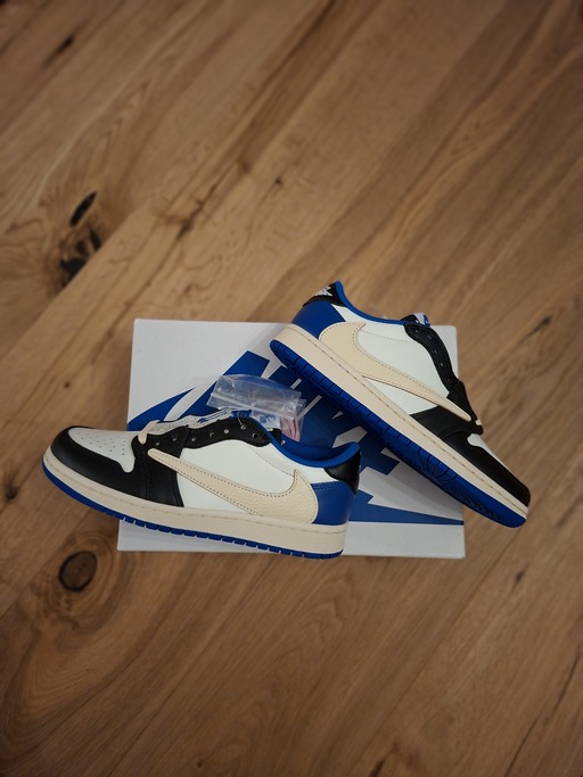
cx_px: 292
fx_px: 517
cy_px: 388
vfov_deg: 73.9
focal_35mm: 23
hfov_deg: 58.9
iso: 800
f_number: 1.8
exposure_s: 1/25
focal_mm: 5.54
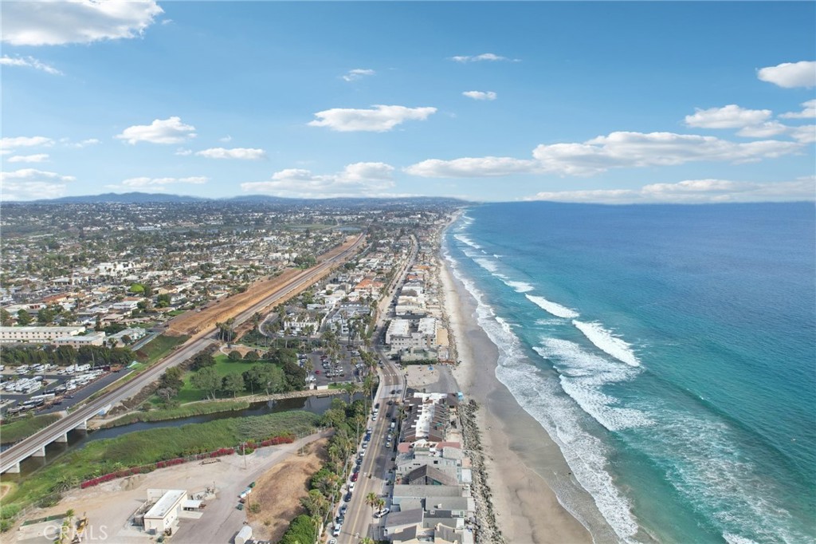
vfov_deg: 57.2
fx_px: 498
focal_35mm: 22
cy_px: 272
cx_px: 408
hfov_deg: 78.6
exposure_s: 1/2000
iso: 100
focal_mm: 8.38
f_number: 2.8
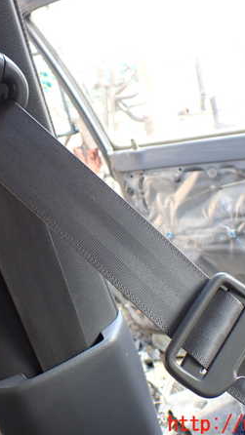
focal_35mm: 44
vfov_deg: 46.4
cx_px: 96
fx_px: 508
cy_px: 218
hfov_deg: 27.0
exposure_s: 1/125
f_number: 2.3
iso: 200
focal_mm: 5.4
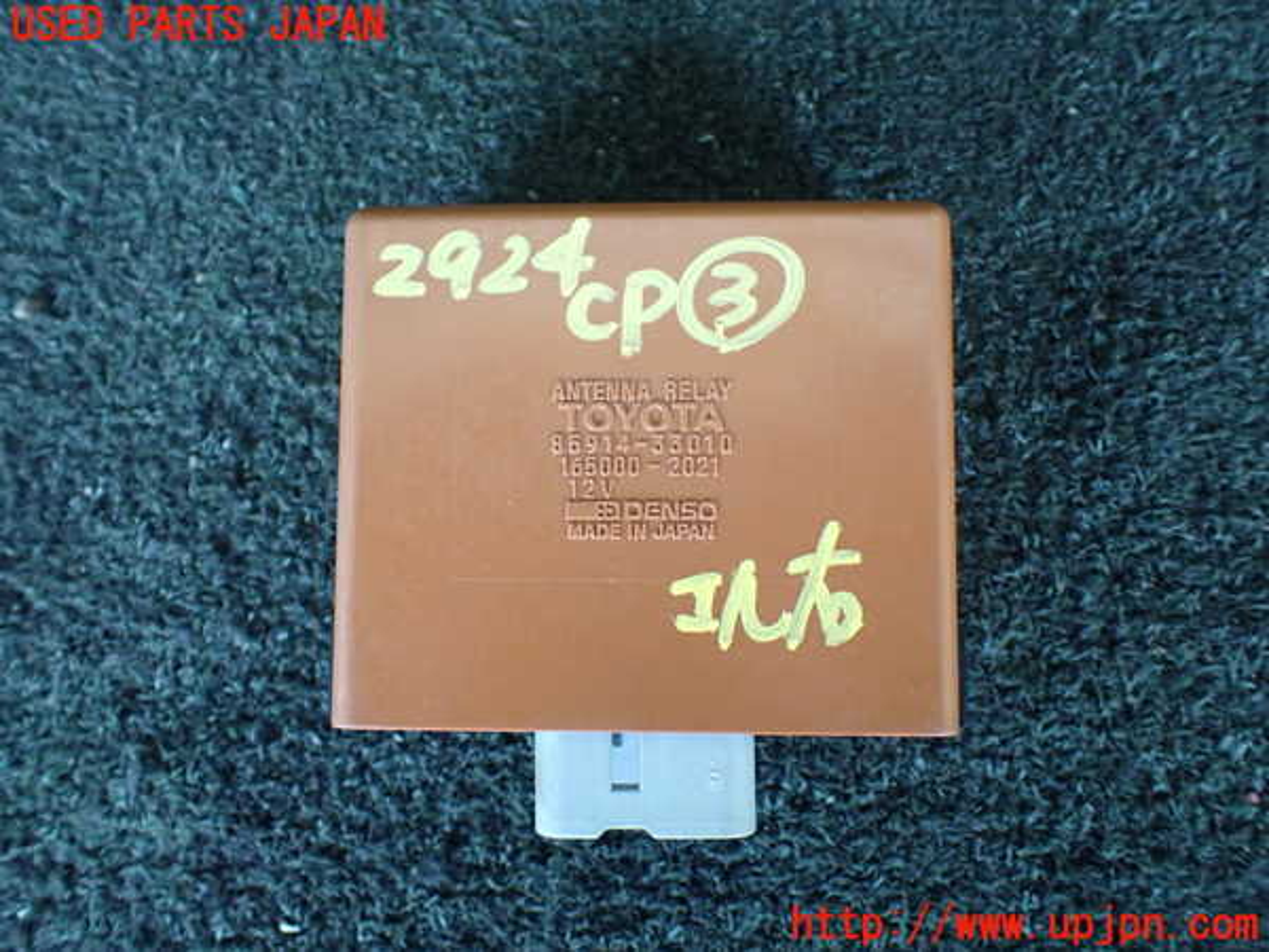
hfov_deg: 60.0
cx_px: 634
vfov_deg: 46.8
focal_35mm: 30
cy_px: 476
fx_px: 1100
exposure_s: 1/125
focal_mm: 5.4
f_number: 2.3
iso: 640
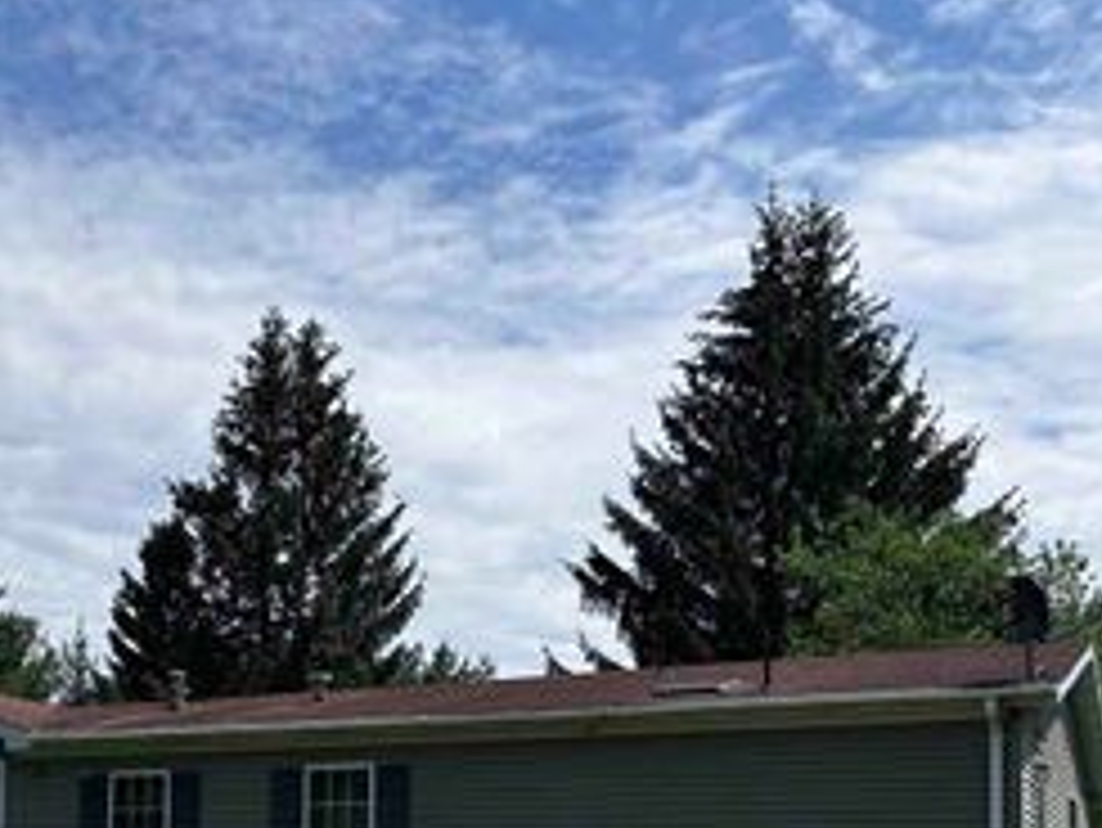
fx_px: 1561
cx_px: 328
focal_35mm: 49
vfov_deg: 28.0
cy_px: 826
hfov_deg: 38.2
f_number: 1.78
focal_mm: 6.86
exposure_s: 1/7042
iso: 80
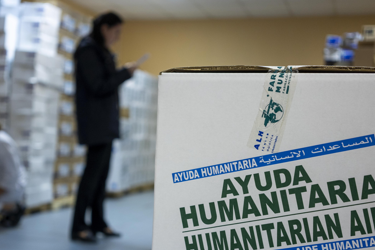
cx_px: 145
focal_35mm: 54
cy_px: 165
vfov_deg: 24.9
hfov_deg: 36.7
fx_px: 562
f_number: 2.8
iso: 800
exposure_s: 1/80
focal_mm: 35
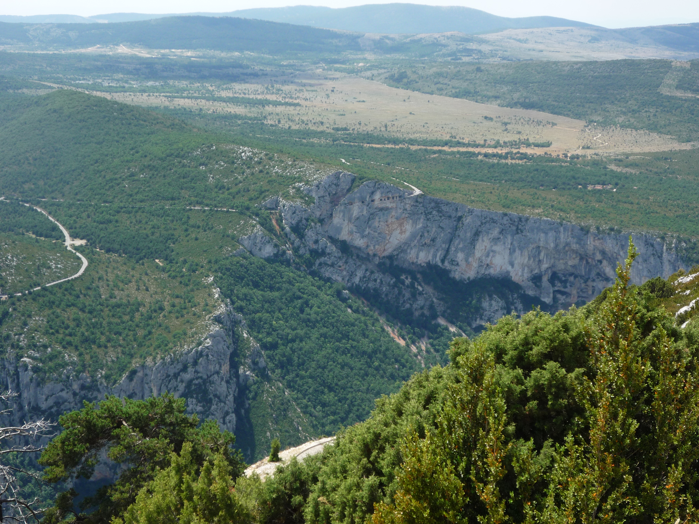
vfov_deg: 23.7
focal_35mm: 62
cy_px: 262
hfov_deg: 31.2
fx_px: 1252
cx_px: 350
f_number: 5.2
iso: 100
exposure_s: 1/250
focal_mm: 10.9
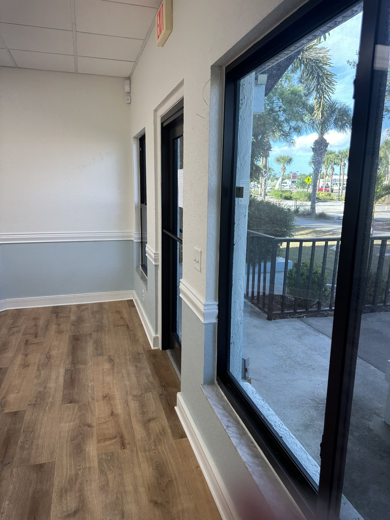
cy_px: 260
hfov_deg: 56.8
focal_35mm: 24
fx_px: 361
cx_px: 195
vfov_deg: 71.6
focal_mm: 6.86
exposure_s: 1/161
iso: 80
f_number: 1.78
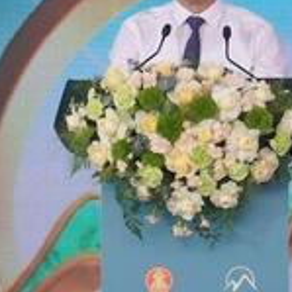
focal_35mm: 429
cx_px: 139
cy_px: -20
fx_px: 4094
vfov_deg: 4.1
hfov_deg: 4.1
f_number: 4.5
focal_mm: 105
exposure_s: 1/200
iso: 400
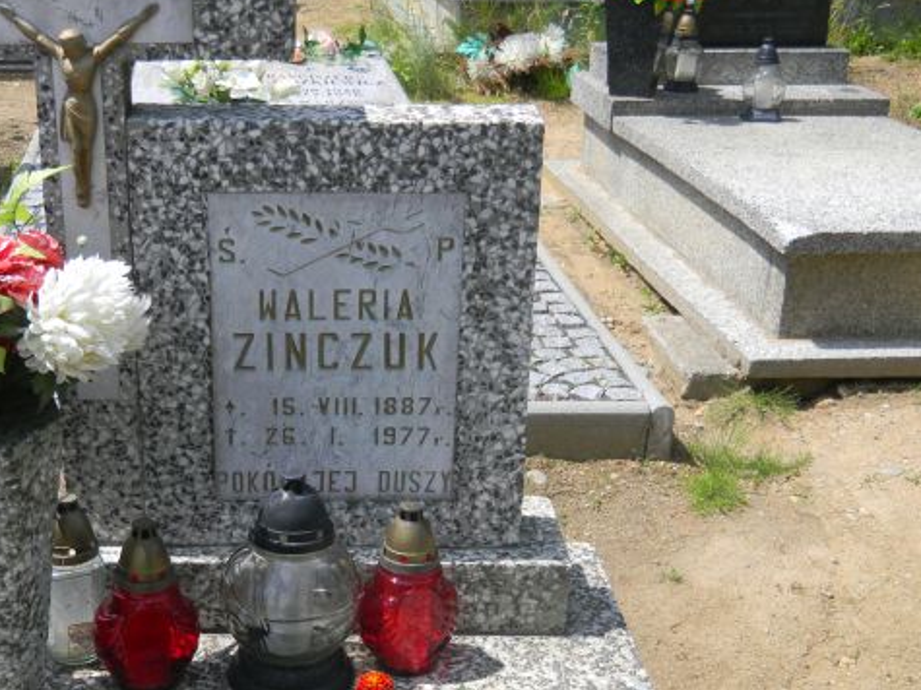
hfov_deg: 34.0
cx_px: 297
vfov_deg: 26.1
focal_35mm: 56
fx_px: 1490
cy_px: 394
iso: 80
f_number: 8.1
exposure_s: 1/153
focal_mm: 6.9
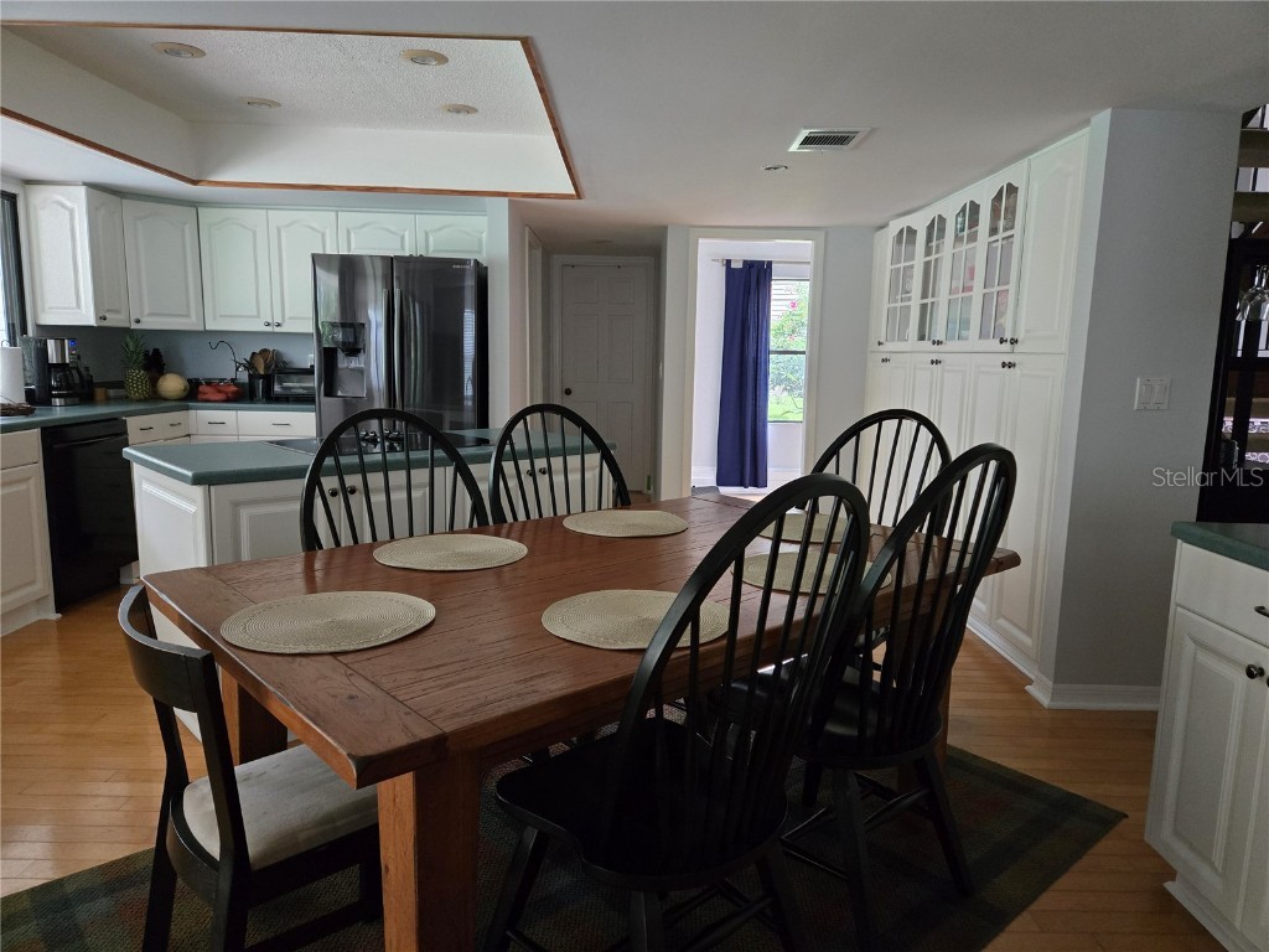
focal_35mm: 23
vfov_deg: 58.9
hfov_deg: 73.9
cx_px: 634
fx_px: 843
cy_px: 476
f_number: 1.8
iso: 800
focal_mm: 5.4
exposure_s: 1/60
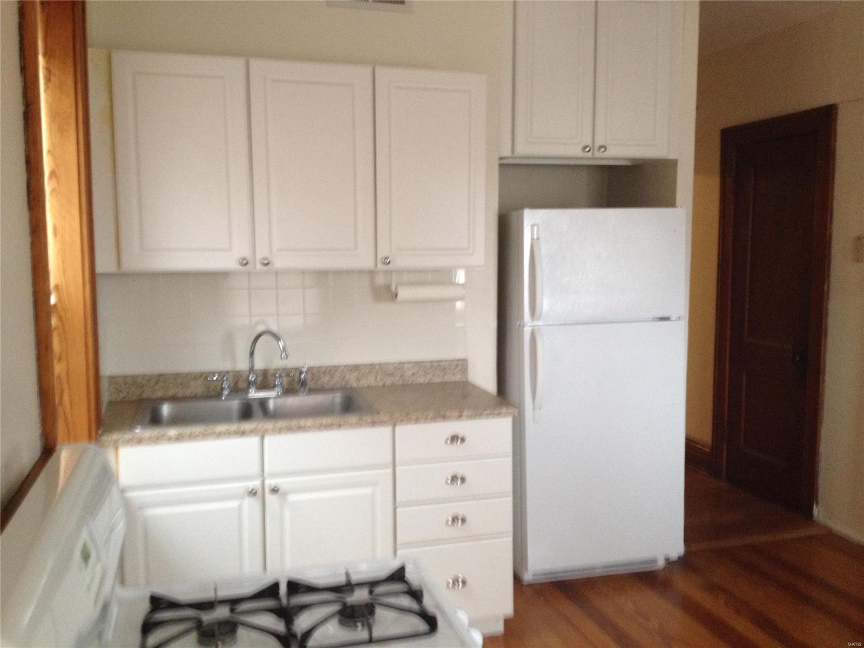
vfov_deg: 40.7
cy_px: 324
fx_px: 874
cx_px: 432
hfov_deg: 52.6
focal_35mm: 35
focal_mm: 4.28
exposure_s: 1/20
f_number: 2.4
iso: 250
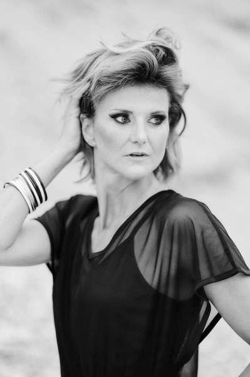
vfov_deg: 23.9
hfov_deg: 16.0
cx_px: 125
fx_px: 887
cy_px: 188
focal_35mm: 85
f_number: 1.4
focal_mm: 85
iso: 320
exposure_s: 1/200
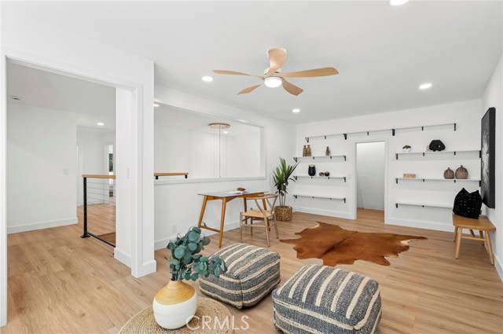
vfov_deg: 73.6
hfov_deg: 96.8
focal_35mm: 16
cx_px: 252
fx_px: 223
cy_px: 167
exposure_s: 1/4
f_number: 9
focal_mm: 16
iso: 125
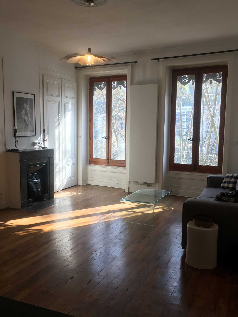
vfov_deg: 52.6
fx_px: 321
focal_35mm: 35
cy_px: 164
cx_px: 113
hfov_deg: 40.7
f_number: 2.2
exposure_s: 1/122
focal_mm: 4.15
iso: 25
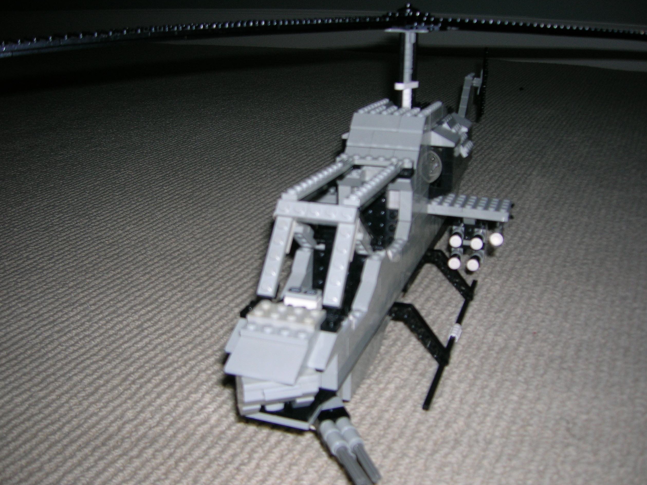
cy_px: 247
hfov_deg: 52.6
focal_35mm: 35
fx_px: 654
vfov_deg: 40.7
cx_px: 329
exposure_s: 1/60.1
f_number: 2.9
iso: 50
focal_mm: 5.7
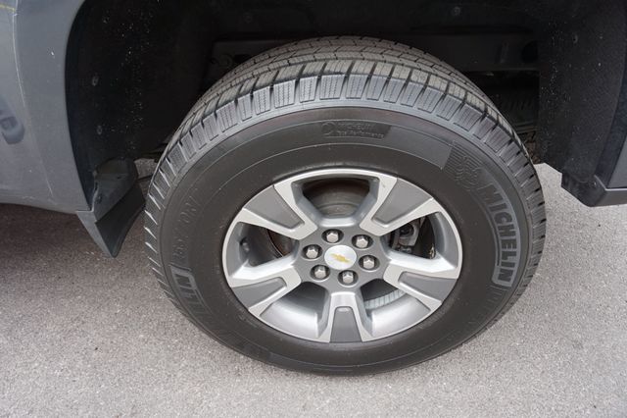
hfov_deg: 73.8
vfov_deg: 53.1
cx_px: 314
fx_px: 418
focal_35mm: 24
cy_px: 209
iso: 100
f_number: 4
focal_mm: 16
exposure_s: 1/60
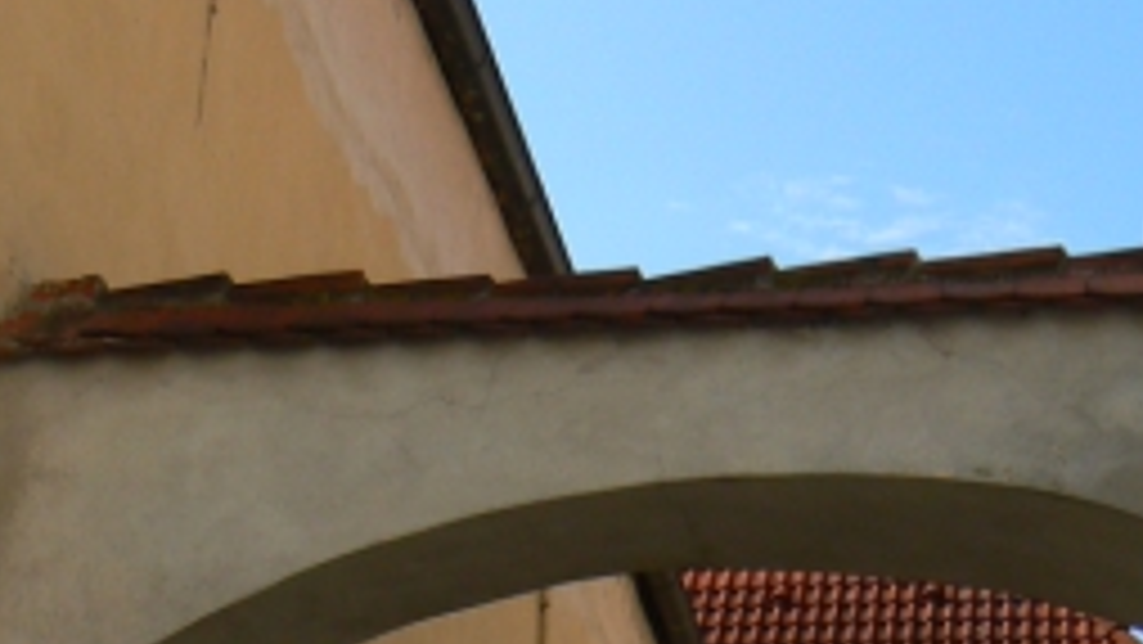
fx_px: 3122
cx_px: 778
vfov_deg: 11.0
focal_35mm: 103
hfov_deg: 20.7
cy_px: 1173
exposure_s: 1/500
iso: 80
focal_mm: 6
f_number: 5.6
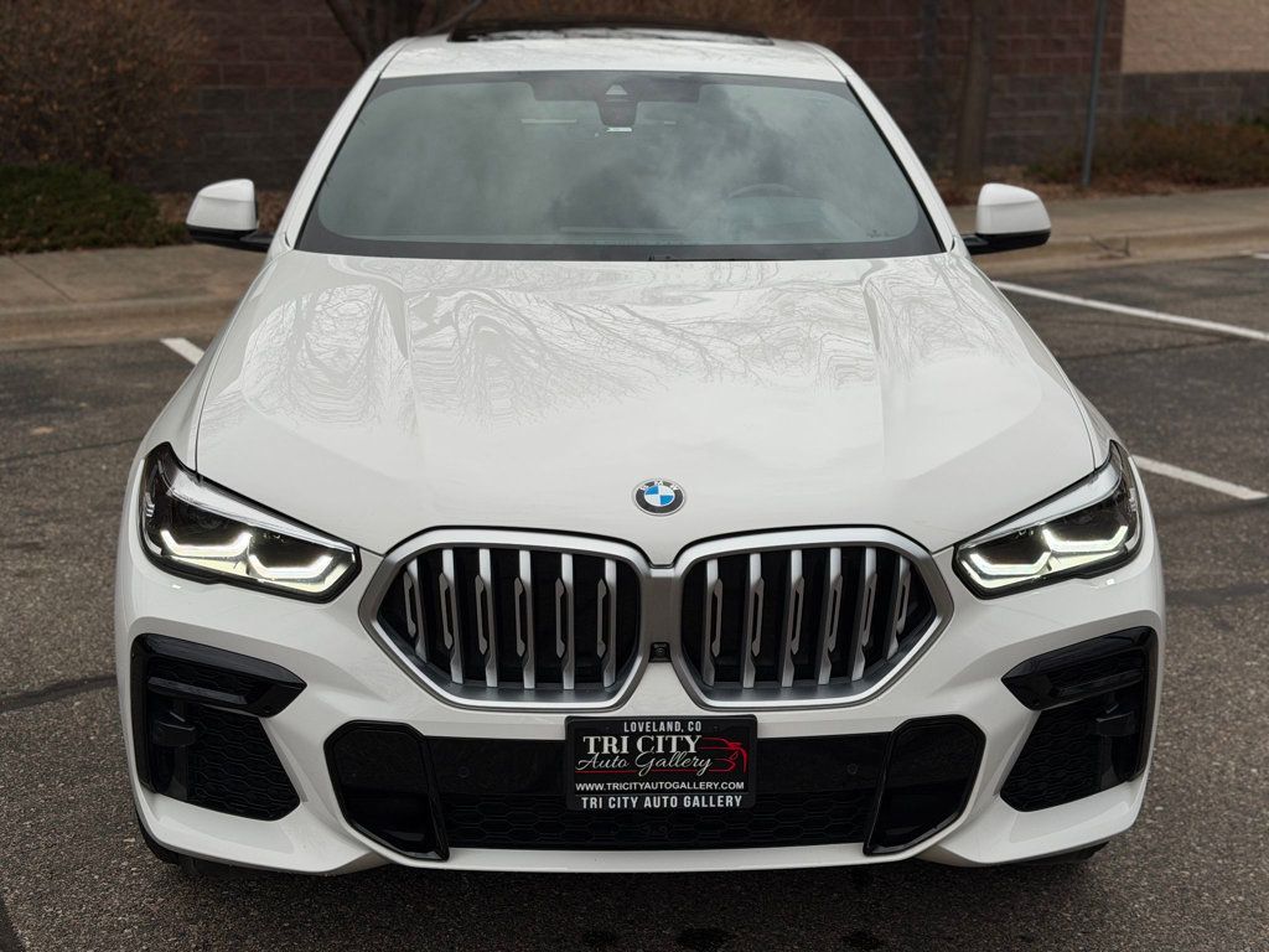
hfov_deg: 39.7
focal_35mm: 48
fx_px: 1760
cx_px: 634
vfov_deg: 30.3
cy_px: 476
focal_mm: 6.76
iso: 64
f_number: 1.78
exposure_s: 1/846
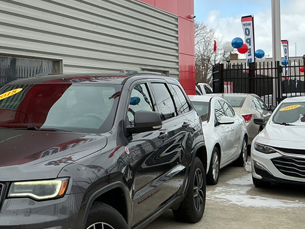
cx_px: 36
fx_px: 573
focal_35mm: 65
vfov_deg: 22.5
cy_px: 82
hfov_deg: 28.7
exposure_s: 1/770
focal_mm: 3
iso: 25
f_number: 1.8
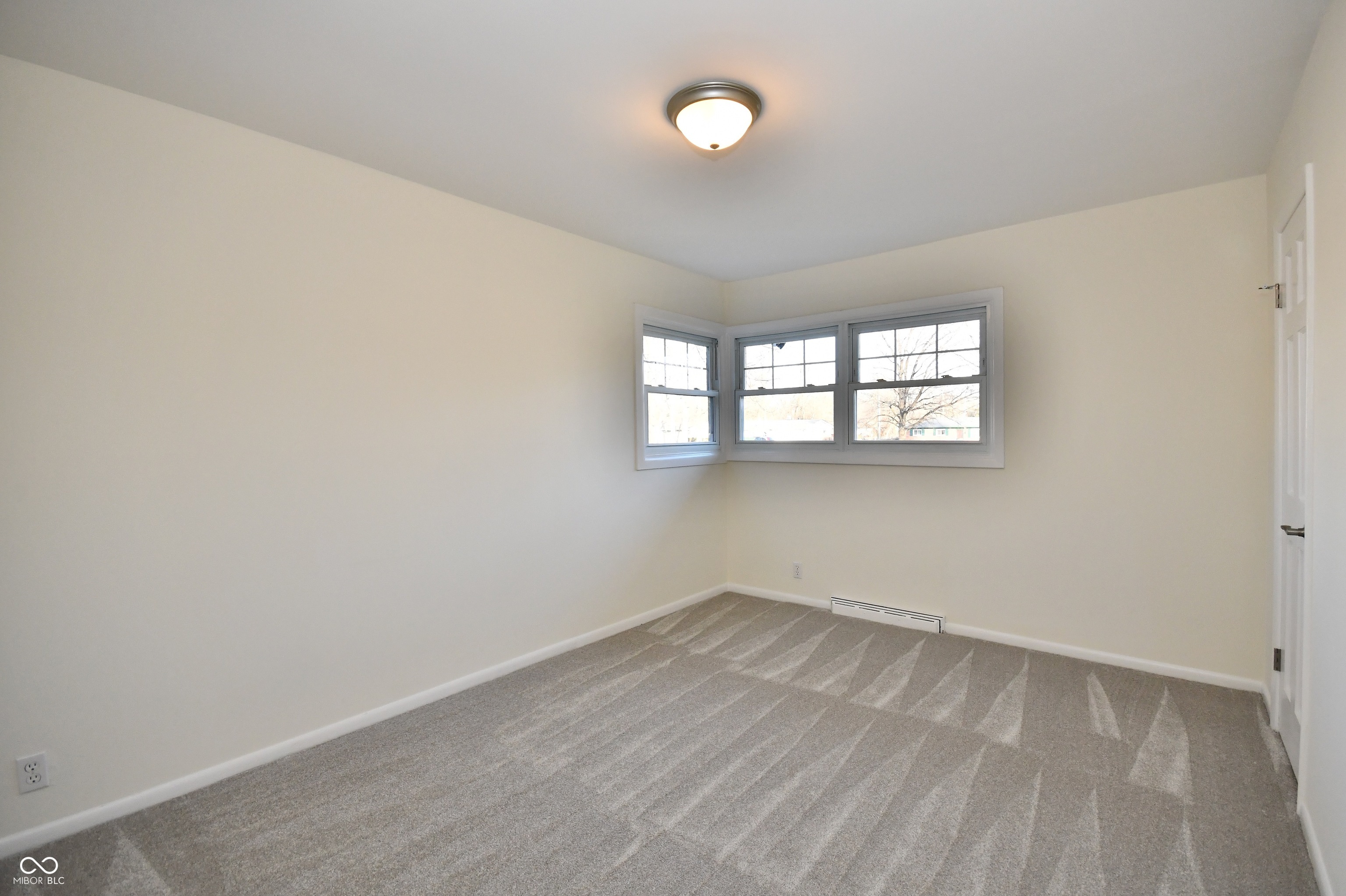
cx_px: 673
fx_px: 561
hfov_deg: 100.4
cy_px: 448
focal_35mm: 15
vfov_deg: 77.3
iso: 640
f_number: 6.3
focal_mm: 10
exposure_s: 1/100
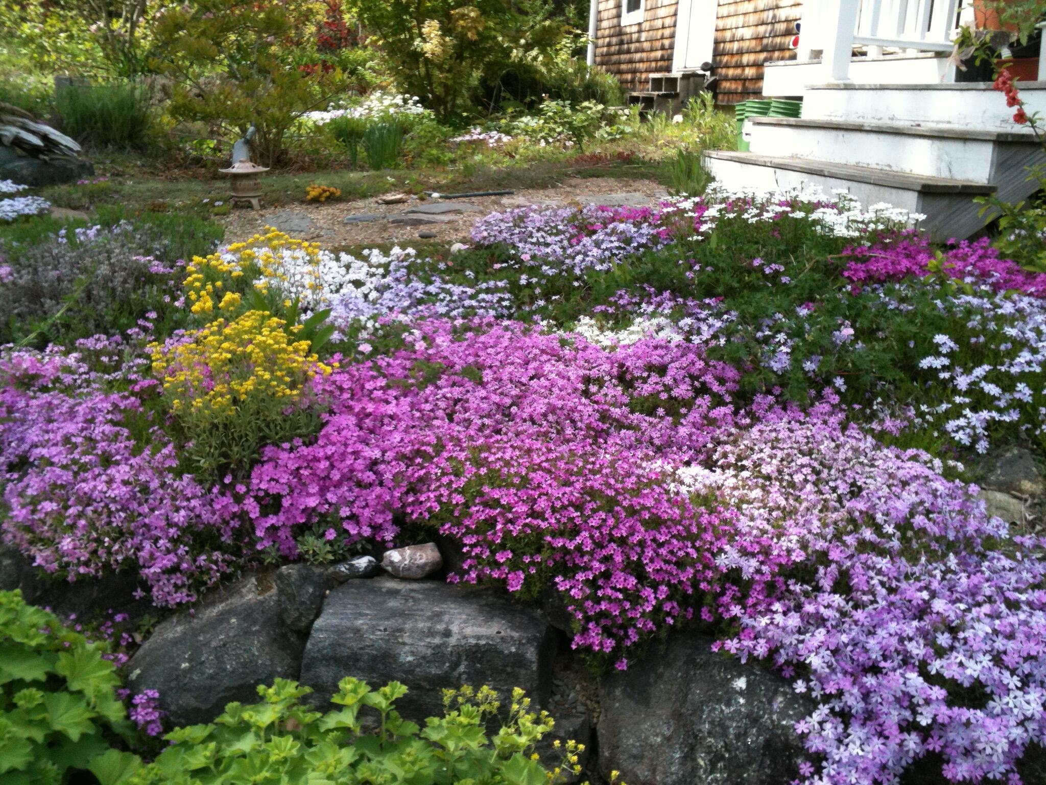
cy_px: 392
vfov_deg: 40.7
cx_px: 523
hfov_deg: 52.6
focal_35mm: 35
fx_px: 1058
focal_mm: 3.85
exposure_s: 1/451
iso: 64
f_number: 2.8
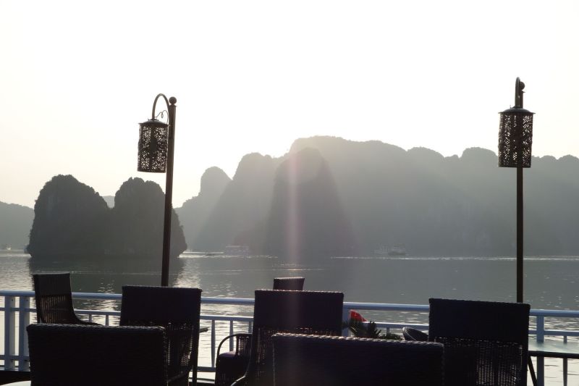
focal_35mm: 54
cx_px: 290
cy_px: 193
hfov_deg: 36.9
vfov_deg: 25.0
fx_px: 868
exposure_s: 1/1250
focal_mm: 19.98
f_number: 8
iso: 800
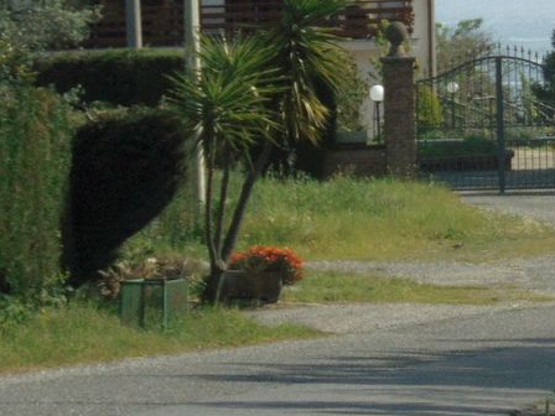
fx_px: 4634
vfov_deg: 5.1
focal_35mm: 289
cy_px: -46
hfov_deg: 6.8
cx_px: 405
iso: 80
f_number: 3.9
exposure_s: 1/1000
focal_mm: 19.4
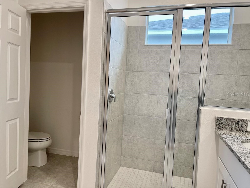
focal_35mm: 26
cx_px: 125
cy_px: 94
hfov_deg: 67.3
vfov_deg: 53.1
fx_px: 188
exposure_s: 1/120
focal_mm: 5.1
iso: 125
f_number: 1.6
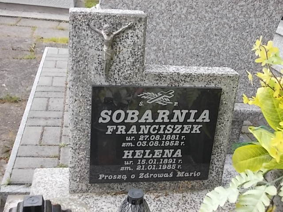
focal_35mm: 43
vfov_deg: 33.6
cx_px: 142
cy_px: 106
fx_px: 352
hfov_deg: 43.9
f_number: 3.3
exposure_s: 1/125
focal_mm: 6.1
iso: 80
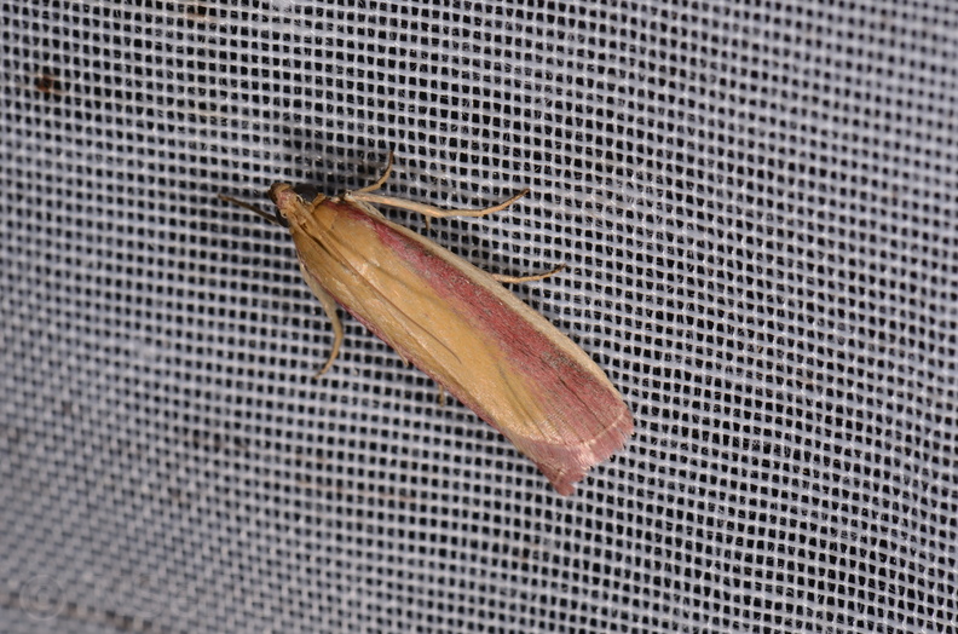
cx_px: 479
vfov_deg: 10.7
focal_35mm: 128
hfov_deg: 16.1
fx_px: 3385
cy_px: 317
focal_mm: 85
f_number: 22
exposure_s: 1/60
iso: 100
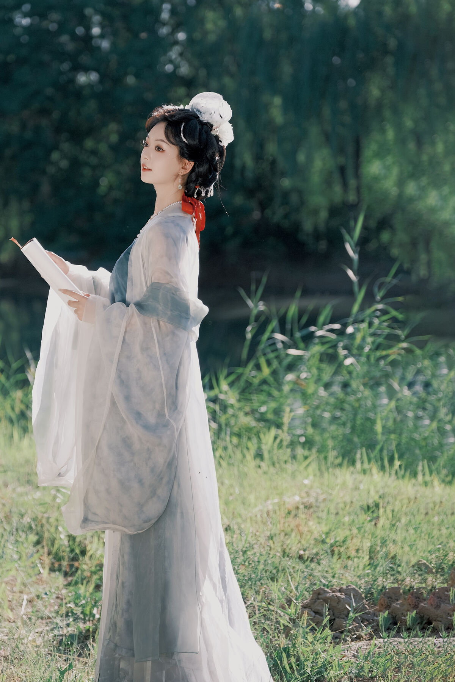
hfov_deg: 10.5
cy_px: 341
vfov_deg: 15.6
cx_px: 228
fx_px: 2483
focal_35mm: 131
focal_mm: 87.1
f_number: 2.8
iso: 320
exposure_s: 1/1000
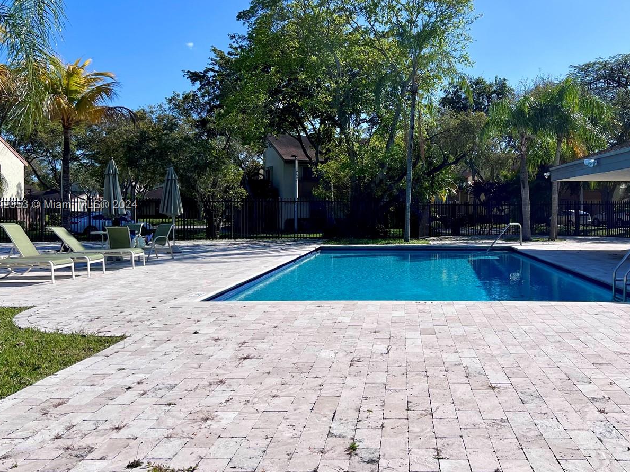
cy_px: 206
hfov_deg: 52.1
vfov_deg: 40.6
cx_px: 392
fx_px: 637
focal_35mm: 35
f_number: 1.5
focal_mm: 5.7
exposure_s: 1/6579
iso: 50
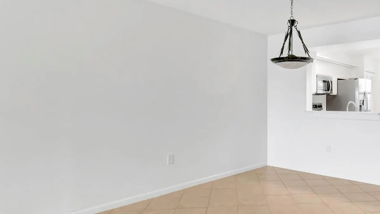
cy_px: 105
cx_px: 270
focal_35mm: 27
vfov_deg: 42.9
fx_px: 272
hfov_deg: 66.8
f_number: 8
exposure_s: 1/15
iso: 900
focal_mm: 10
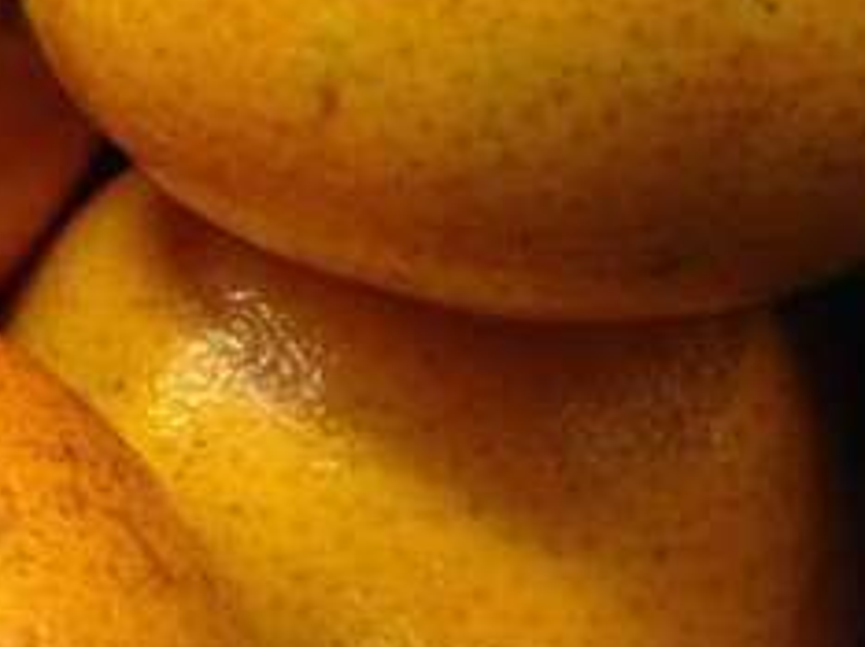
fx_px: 2821
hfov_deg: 15.8
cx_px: -503
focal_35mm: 113
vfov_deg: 13.0
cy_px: 63
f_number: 2.4
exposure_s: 1/20
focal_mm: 4.12
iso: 64
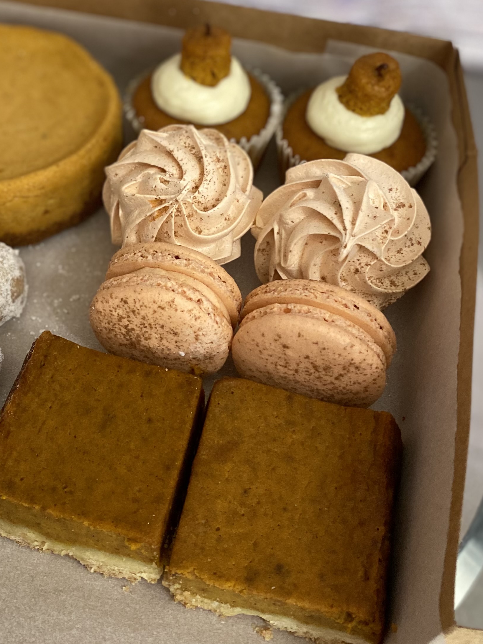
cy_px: 194
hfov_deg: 29.9
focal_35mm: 48
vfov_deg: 39.0
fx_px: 893
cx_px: 137
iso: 200
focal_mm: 4.25
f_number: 1.8
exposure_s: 1/60
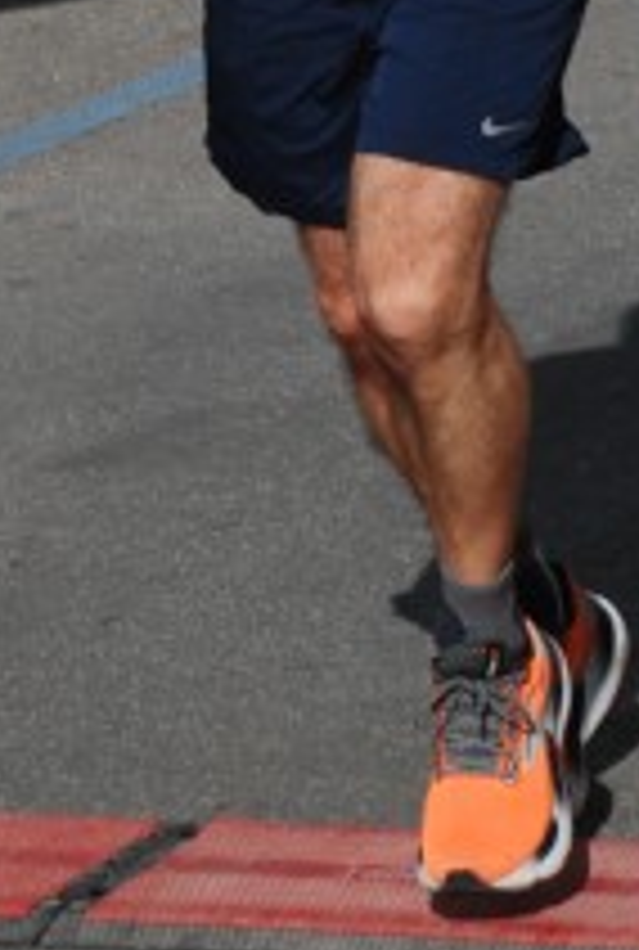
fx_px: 6983
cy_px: -153
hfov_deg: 5.2
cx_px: 182
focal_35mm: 264
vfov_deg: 7.7
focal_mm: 62
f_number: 9
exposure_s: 1/2000
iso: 1000
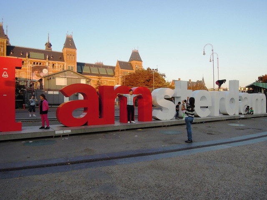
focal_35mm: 24
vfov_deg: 56.8
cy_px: 100
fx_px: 185
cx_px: 134
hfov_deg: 71.6
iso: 160
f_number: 2.8
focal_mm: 4.3
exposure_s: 1/500
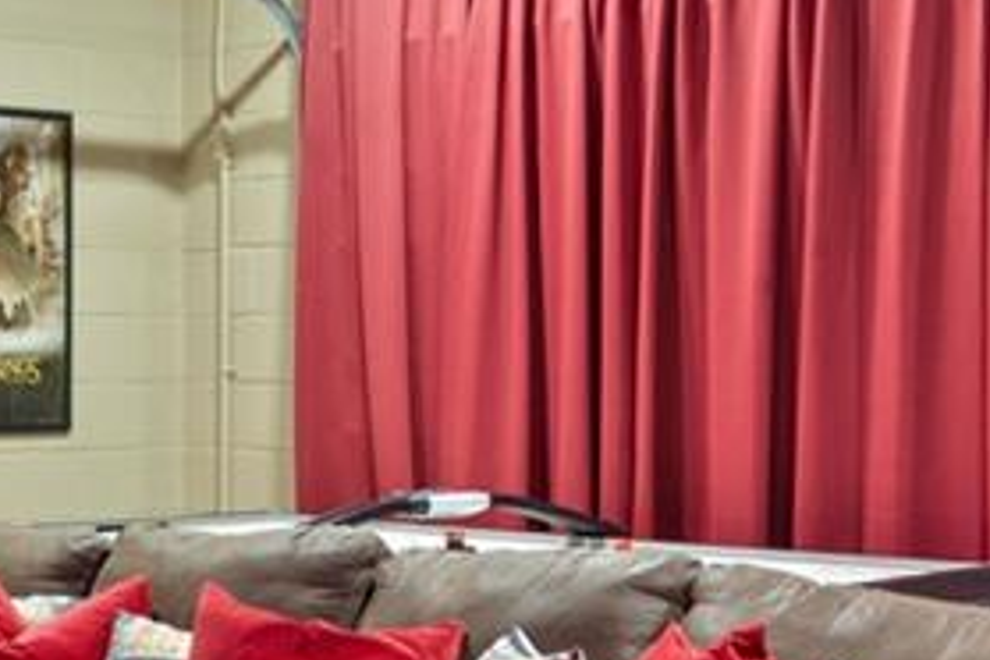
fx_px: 2365
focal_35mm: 86
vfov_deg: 15.9
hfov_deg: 22.4
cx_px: -75
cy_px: 326
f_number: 4.5
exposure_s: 1/1.67
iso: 400
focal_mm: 10
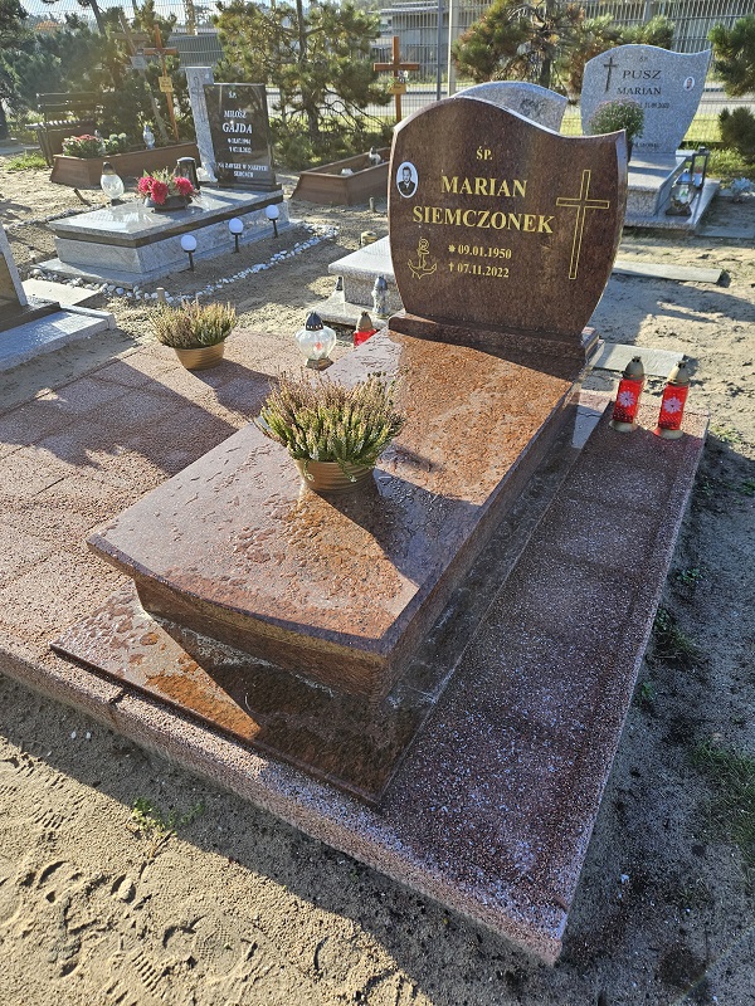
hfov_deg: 58.9
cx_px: 378
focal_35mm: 23
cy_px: 503
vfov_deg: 73.9
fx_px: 669
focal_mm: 5.4
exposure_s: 1/529
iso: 32
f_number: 1.8
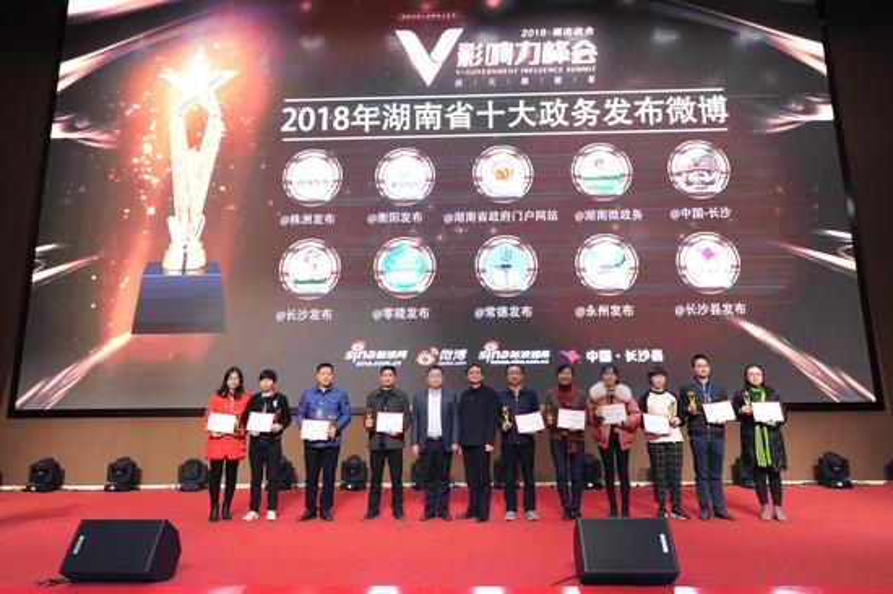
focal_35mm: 24
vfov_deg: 53.1
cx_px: 446
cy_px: 297
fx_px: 595
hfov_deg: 73.8
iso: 1000
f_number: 4
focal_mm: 24
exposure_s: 1/100
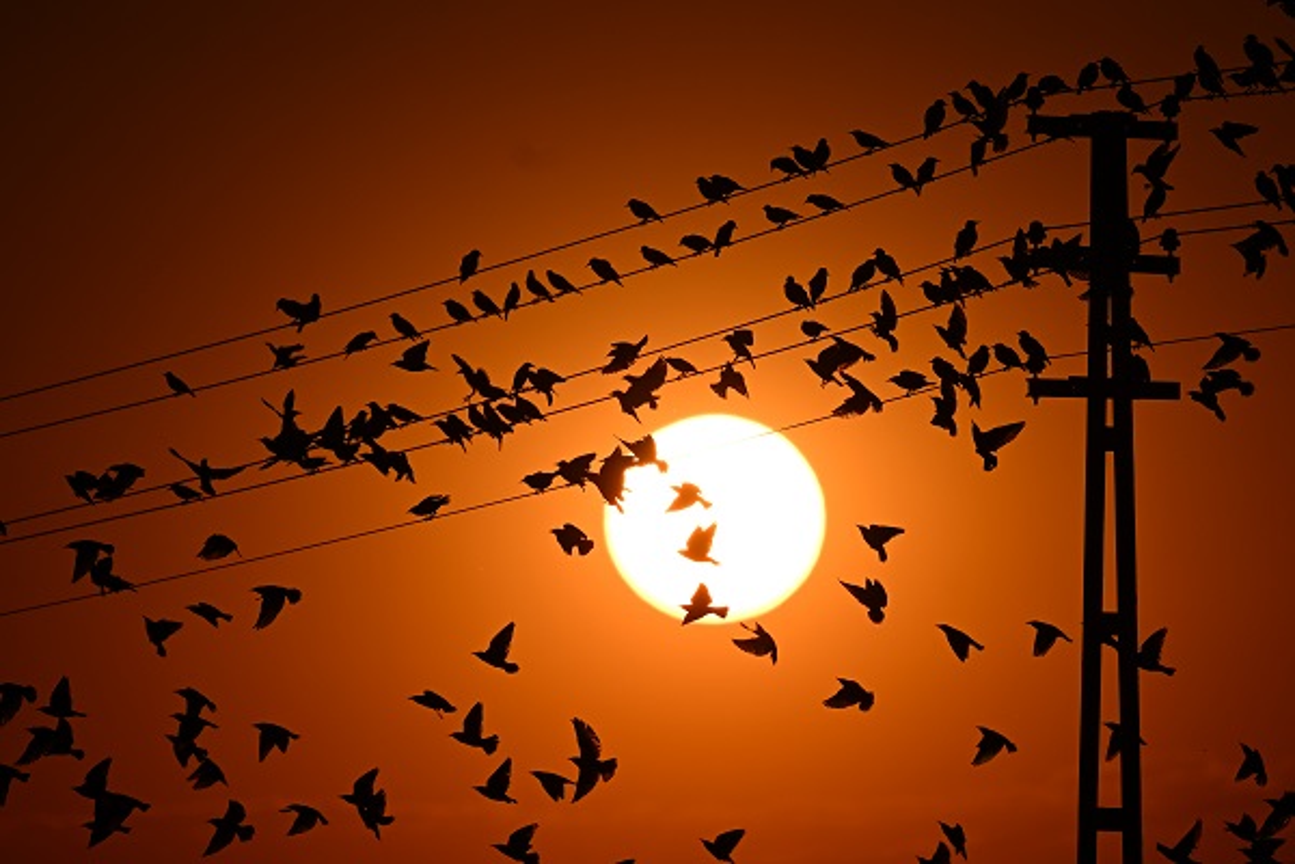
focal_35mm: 600
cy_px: 432
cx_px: 648
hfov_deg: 3.4
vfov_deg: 2.3
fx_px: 21582
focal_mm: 400
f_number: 5.6
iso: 100
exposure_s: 1/20000
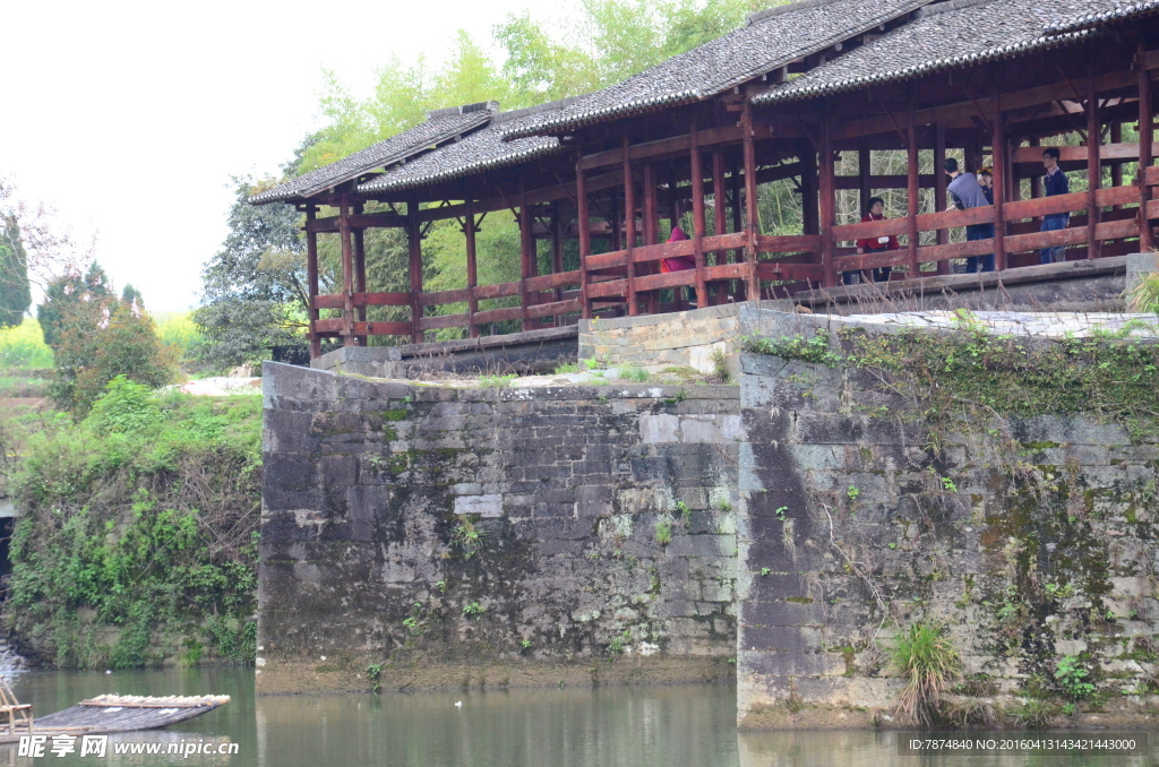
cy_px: 384
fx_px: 5060
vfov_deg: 8.7
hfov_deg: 13.1
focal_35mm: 158
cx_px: 580
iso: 2000
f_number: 9
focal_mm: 105
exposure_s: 1/100
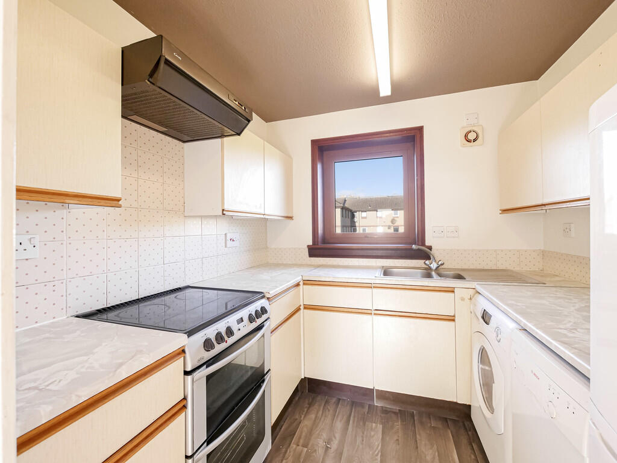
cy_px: 232
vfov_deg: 85.7
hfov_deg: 102.1
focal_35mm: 14
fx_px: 250
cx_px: 308
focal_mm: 7
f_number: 4
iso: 1000
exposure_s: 1/60
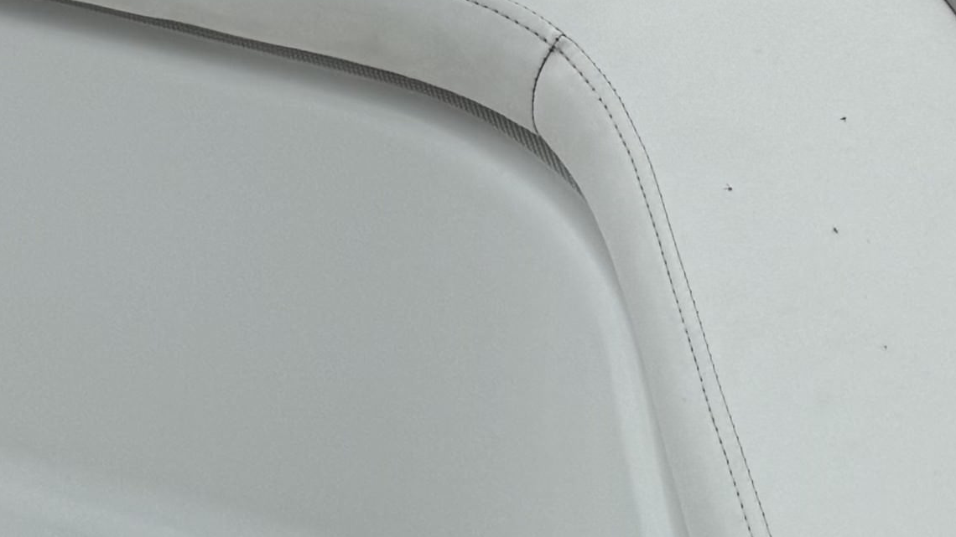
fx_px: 3320
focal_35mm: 131
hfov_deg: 16.3
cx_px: 190
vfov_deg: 8.0
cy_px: -1045
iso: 80
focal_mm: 6.76
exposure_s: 1/7353
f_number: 1.78
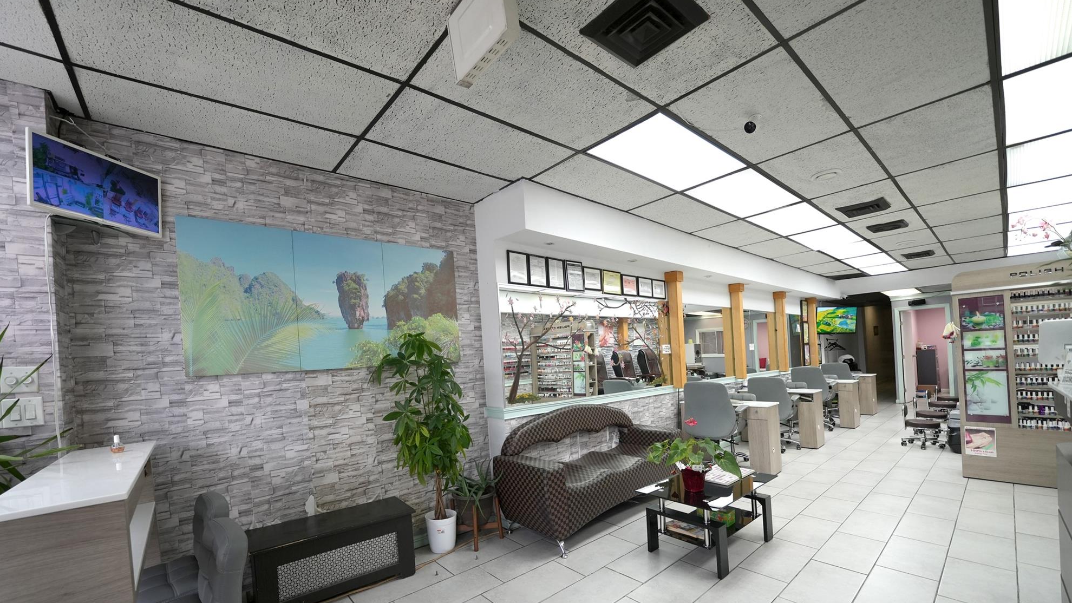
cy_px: 346
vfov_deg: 77.9
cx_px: 545
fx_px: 370
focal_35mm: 13
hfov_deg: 110.8
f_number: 4
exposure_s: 1/160
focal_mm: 12
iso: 640
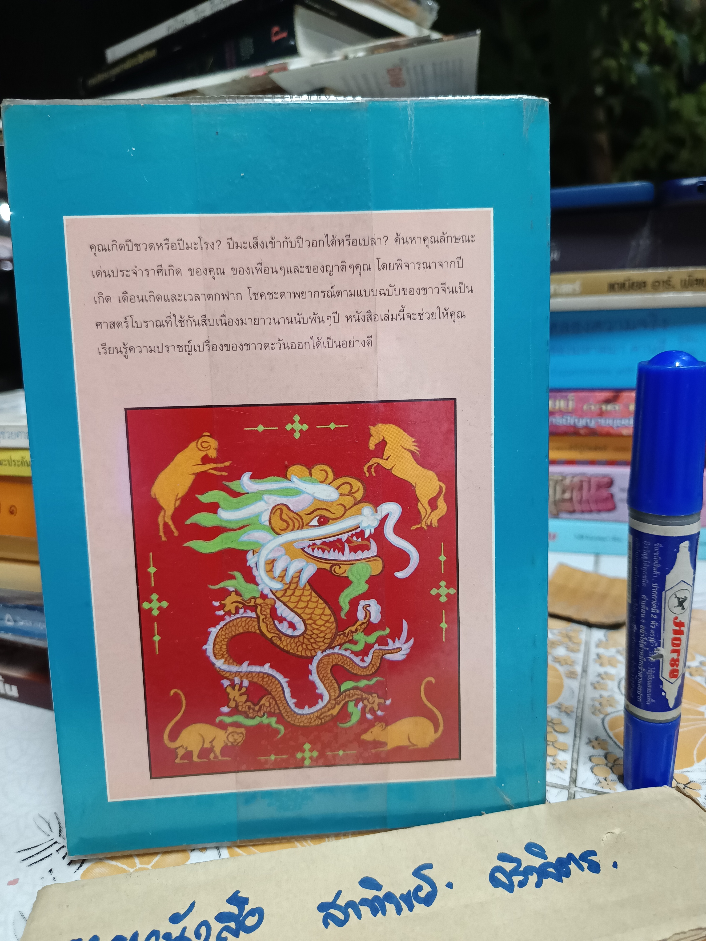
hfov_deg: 56.8
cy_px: 470
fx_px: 653
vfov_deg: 71.6
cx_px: 353
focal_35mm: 24
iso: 1564
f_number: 1.7
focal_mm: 5.31
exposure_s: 1/25
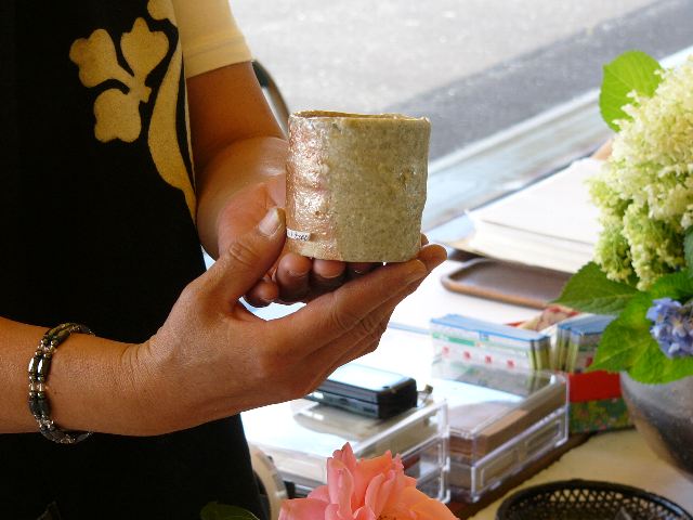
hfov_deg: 17.4
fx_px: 2262
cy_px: 260
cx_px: 346
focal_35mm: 113
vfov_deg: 13.1
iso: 75
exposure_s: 1/60
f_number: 2.8
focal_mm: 18.8
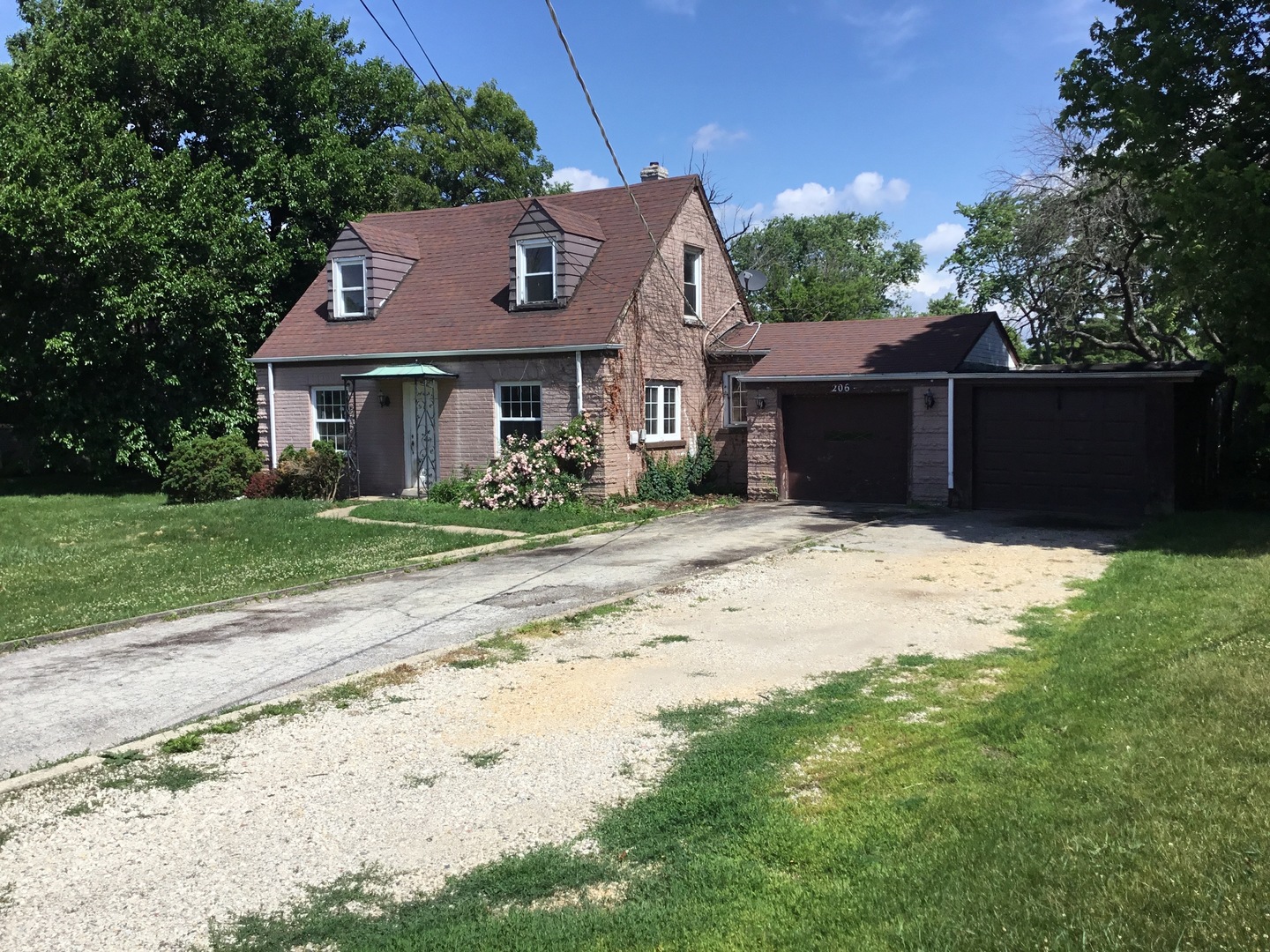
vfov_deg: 45.4
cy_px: 476
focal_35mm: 31
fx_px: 1137
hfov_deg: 58.4
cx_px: 635
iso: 25
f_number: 2.4
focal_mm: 3.3
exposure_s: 1/1631
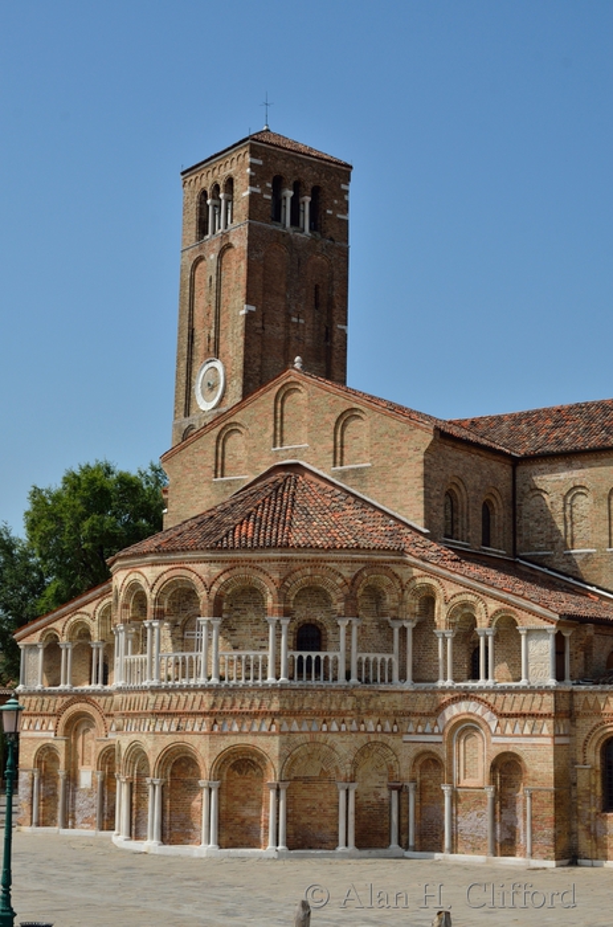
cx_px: 306
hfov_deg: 23.7
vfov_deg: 35.1
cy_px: 464
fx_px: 1464
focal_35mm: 57
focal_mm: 38
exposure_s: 1/320
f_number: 9
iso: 100
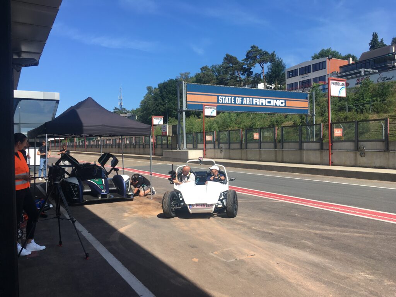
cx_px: 198
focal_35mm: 29
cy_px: 148
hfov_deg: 61.7
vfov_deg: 48.2
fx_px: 332
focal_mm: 4.15
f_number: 2.2
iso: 25
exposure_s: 1/1148
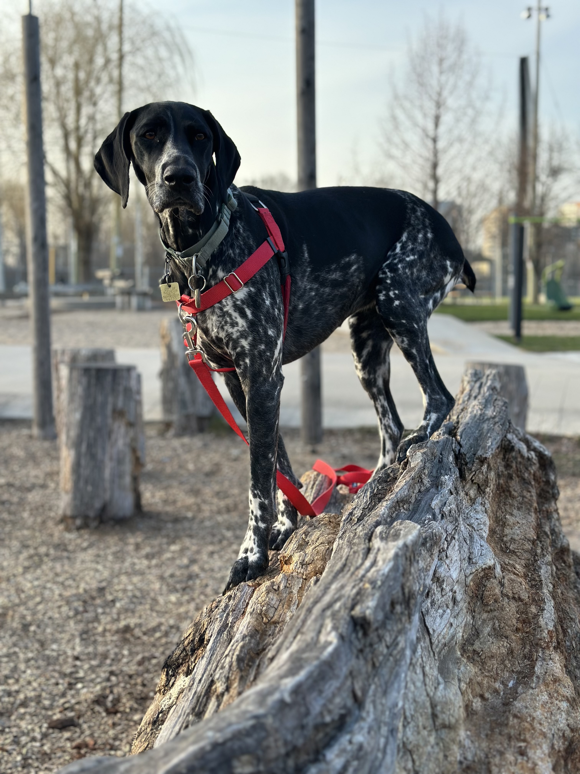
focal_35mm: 48
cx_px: 290
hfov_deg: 30.3
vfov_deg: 39.7
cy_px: 387
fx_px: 1072
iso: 80
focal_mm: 6.86
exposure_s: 1/646
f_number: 1.78
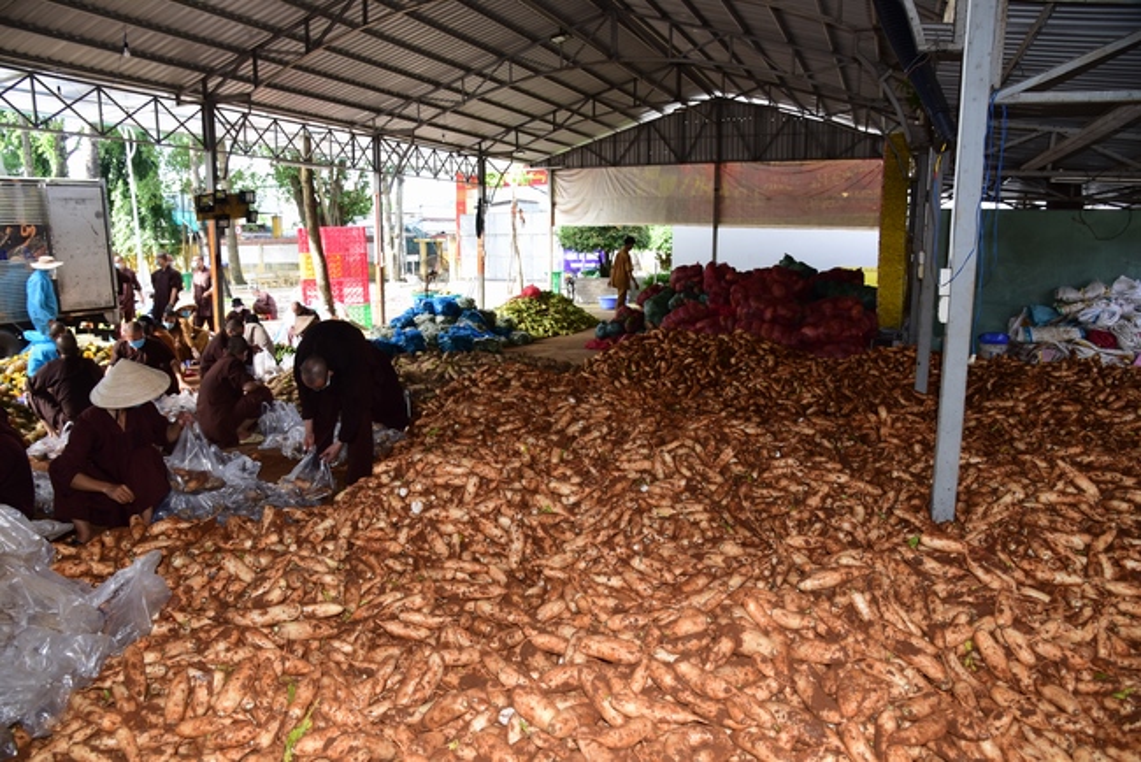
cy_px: 381
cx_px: 570
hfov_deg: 73.7
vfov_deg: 53.2
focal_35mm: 24
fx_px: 761
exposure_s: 1/80
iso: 400
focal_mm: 24
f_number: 6.3
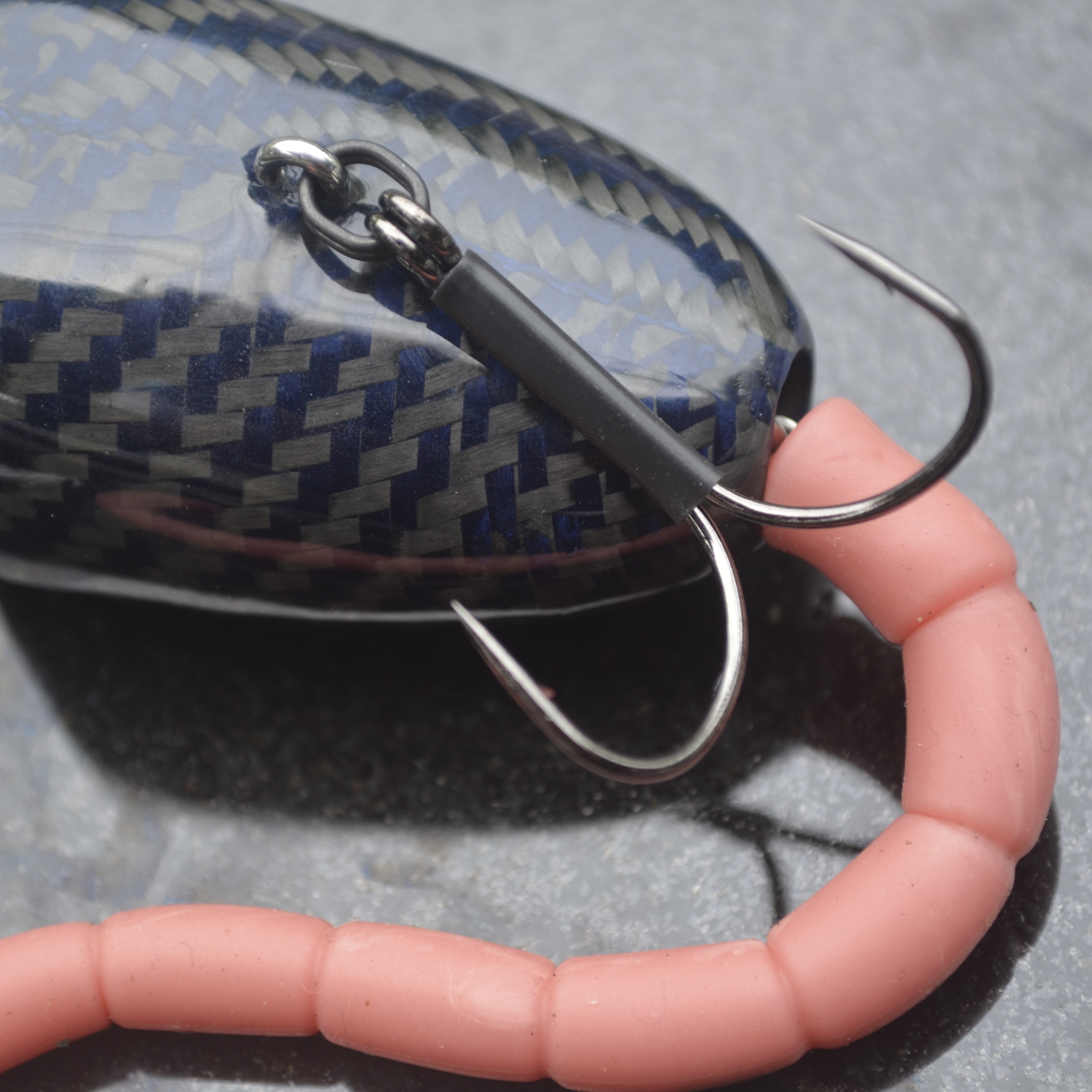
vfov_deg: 16.3
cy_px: 549
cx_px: 491
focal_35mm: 107
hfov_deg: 16.3
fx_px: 3806
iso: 200
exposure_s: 1/160
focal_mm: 55
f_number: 6.3
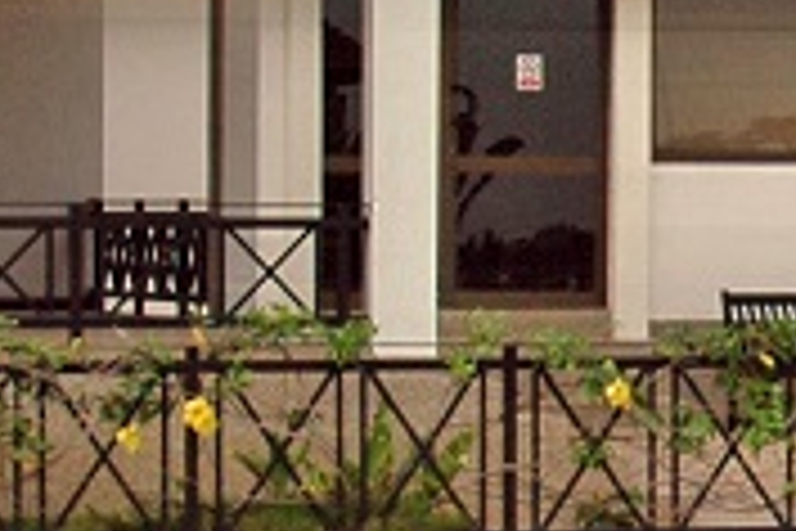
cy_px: 194
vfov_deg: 4.8
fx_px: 6301
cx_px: 1529
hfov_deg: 7.0
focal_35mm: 285
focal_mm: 28
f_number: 8
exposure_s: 1/250
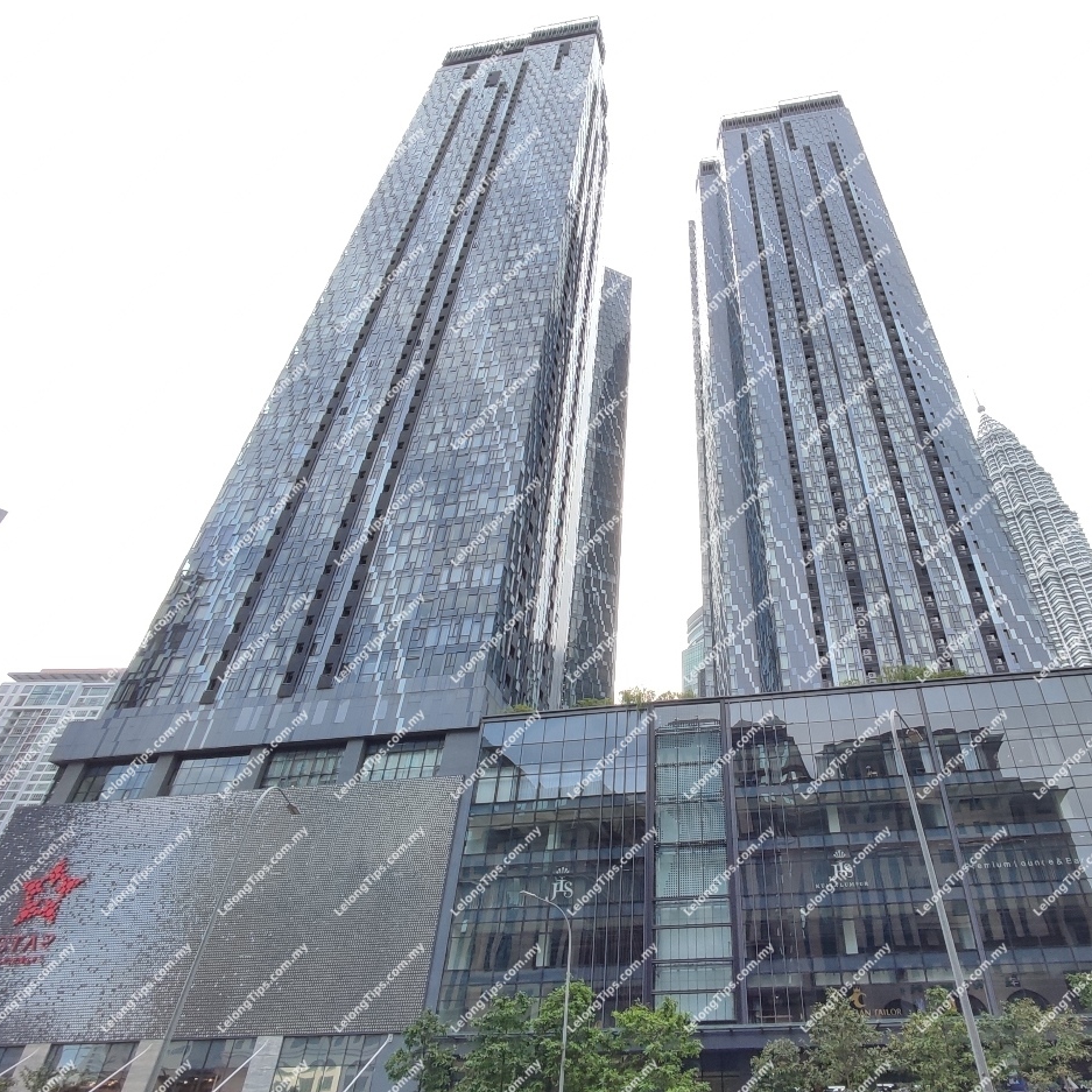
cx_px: 704
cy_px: 547
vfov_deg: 77.7
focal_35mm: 19
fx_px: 678
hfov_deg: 75.9
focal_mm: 1.65
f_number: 2.2
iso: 50
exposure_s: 1/612
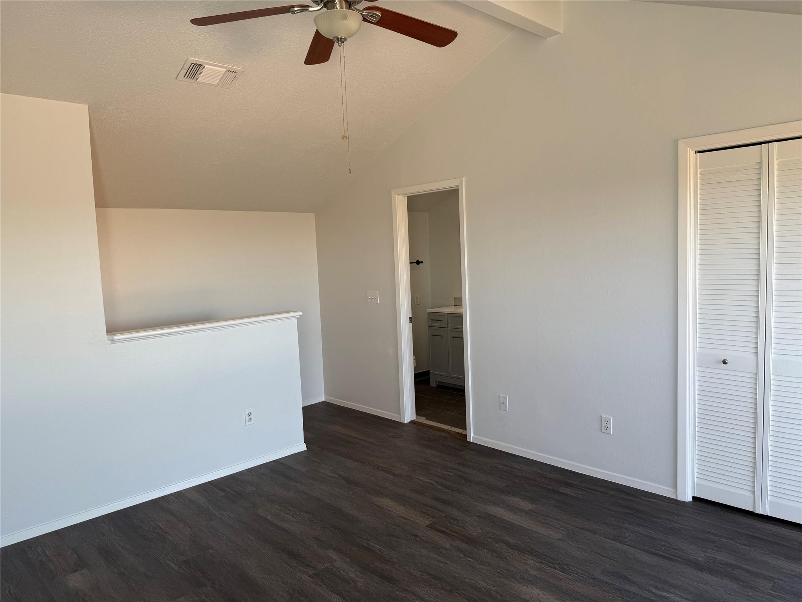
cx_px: 401
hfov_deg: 71.6
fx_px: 556
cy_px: 301
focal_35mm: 24
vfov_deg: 56.8
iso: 64
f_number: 1.78
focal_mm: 6.76
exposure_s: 1/121
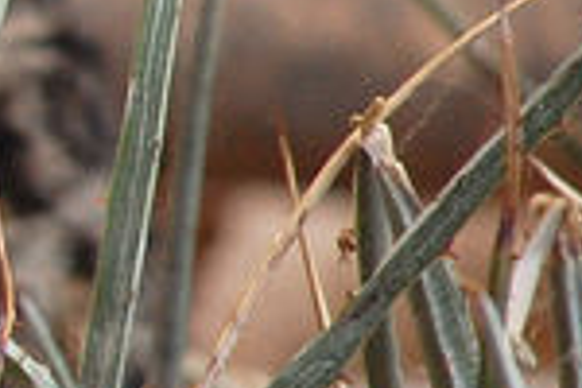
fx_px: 26448
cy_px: 285
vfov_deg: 0.8
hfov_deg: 1.3
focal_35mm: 1636
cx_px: -1150
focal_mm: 175
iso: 800
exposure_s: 1/400
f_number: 5.6
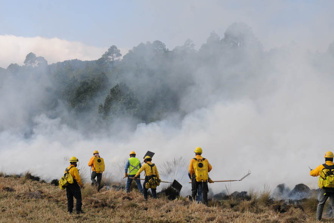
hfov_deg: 27.0
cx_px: 174
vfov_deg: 18.2
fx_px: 696
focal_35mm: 75
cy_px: 107
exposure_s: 1/640
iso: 400
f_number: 9
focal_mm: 44
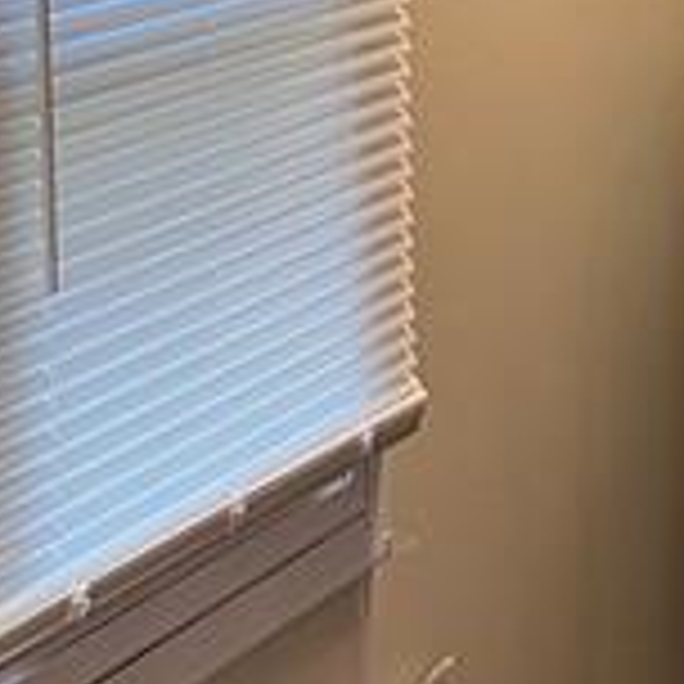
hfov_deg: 11.3
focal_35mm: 155
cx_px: 288
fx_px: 3465
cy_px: 400
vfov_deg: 11.3
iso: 100
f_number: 1.5
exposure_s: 1/60
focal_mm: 5.7
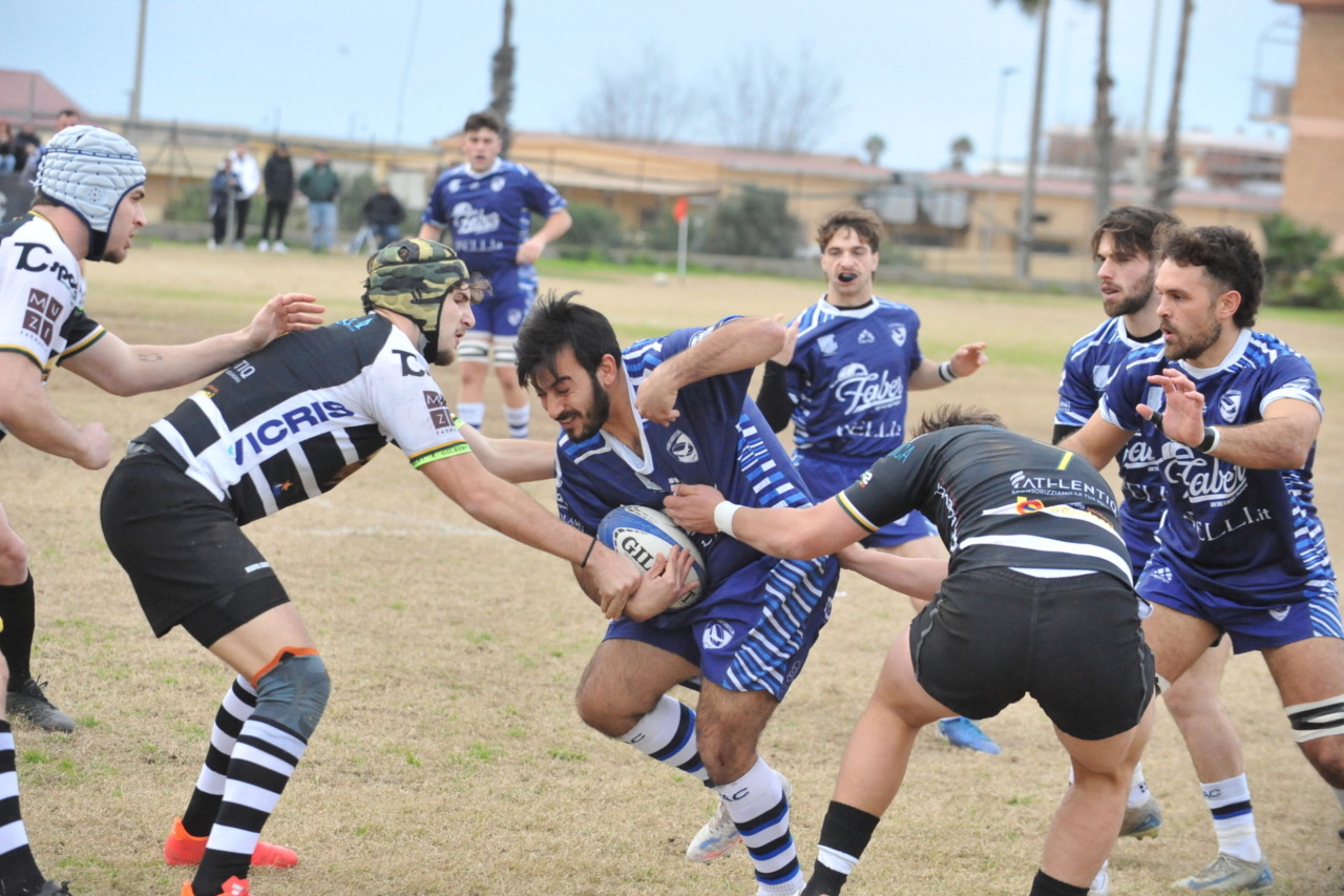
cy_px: 448
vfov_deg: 13.0
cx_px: 672
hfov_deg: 19.5
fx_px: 3919
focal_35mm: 105
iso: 5600
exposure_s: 1/6400
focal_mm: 105
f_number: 3.2
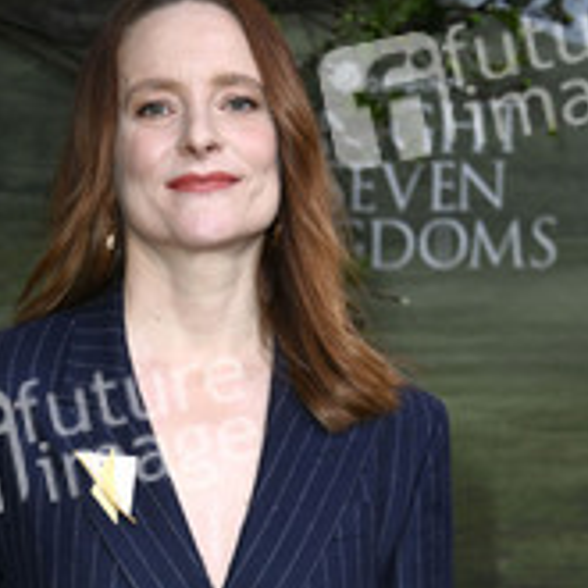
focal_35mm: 161
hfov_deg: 10.8
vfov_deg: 10.7
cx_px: 178
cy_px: 620
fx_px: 3094
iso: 640
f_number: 5.6
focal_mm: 78
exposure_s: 1/250
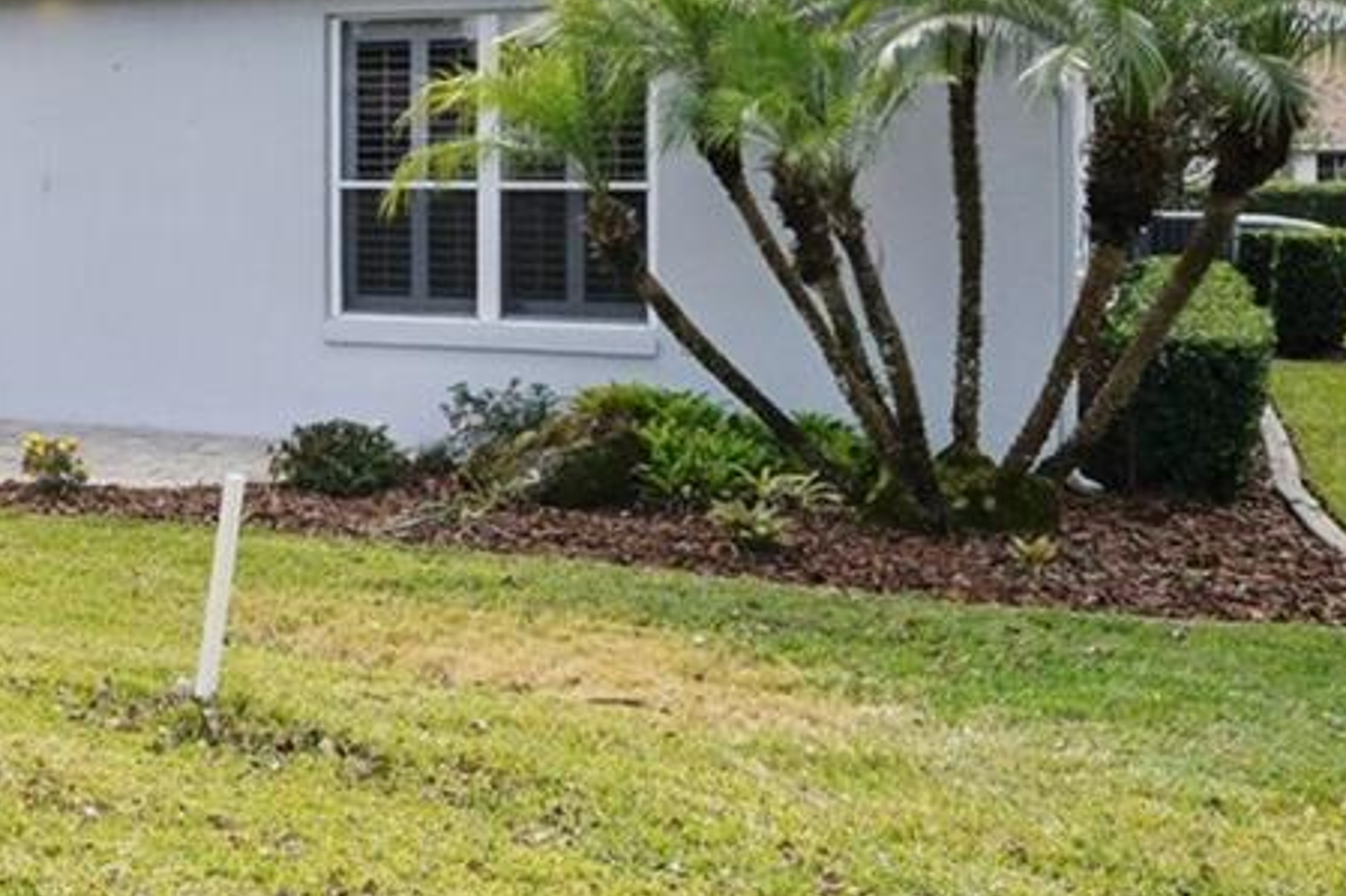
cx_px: -108
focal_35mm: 57
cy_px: 207
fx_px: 2130
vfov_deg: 23.5
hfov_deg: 31.4
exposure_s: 1/800
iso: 400
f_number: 8
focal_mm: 16
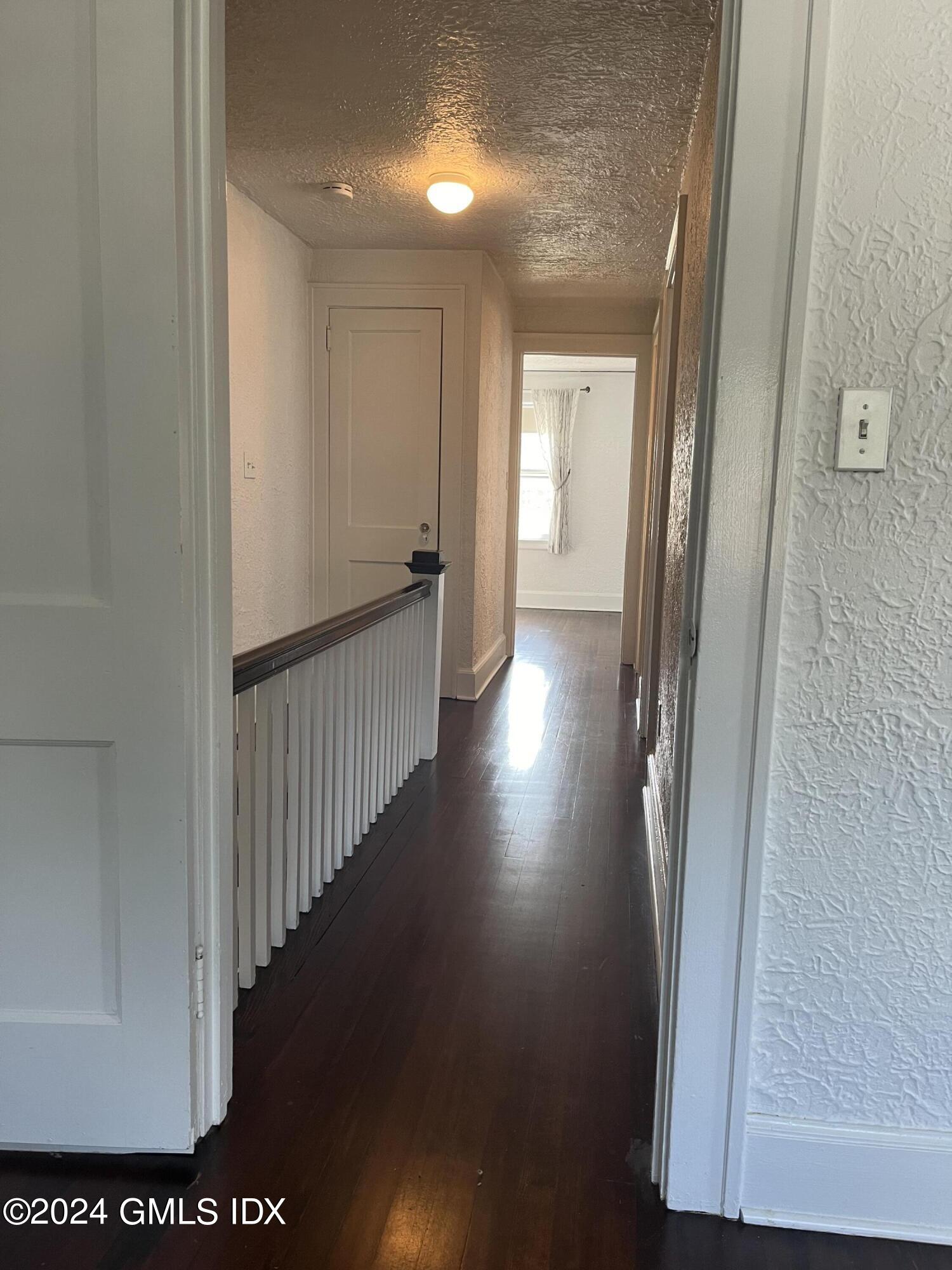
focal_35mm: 26
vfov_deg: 67.3
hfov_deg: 53.1
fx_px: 953
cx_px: 476
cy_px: 635
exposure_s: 1/60
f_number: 1.6
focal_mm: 5.1
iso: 80
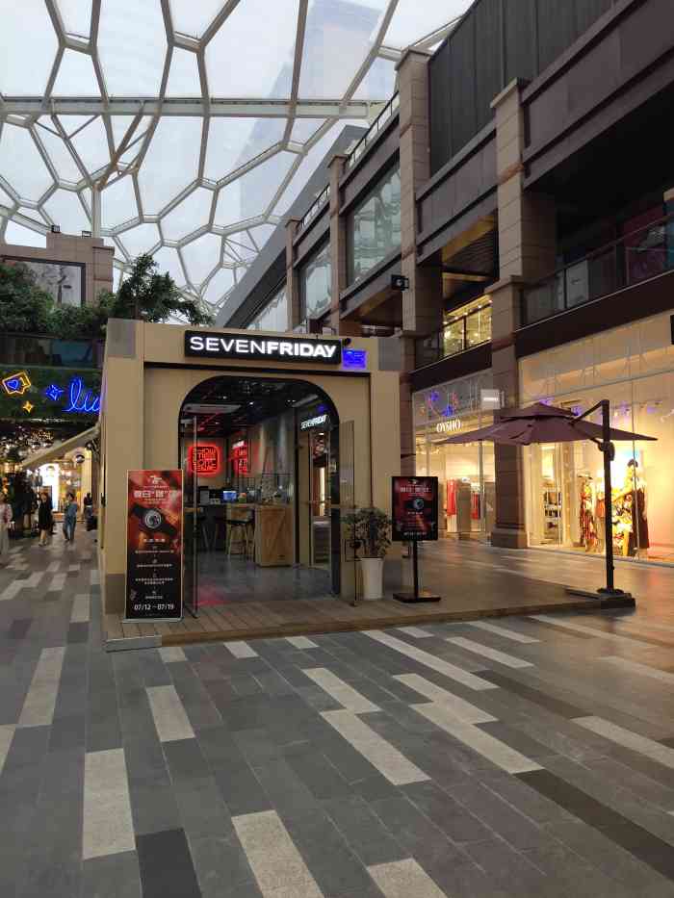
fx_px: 753
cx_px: 337
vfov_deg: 61.7
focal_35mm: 29
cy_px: 449
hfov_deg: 48.2
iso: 190
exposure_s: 1/100
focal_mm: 4.27
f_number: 1.8
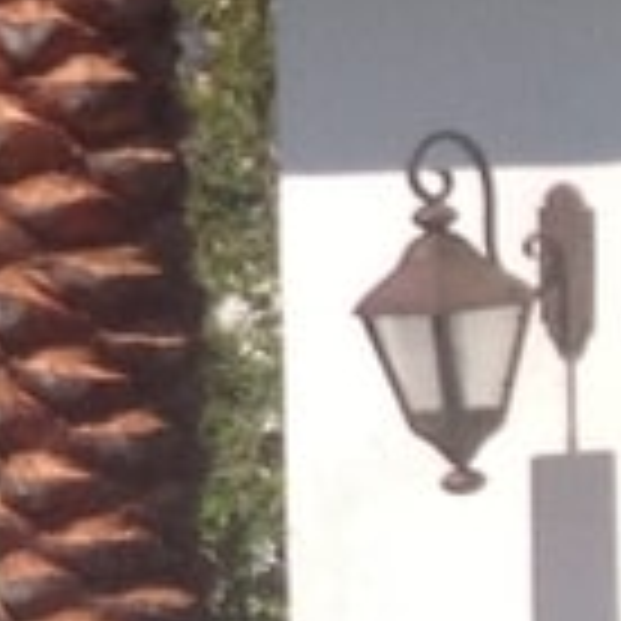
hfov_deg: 5.3
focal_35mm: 300
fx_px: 6089
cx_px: -1649
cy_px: 369
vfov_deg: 5.8
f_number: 2.4
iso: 50
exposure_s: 1/1890
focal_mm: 4.28
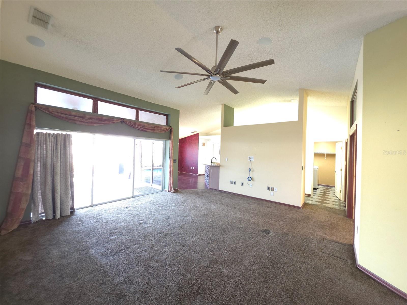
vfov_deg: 89.9
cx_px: 204
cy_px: 152
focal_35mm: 13
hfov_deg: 106.2
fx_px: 153
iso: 80
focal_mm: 2.2
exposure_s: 1/4
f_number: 1.9
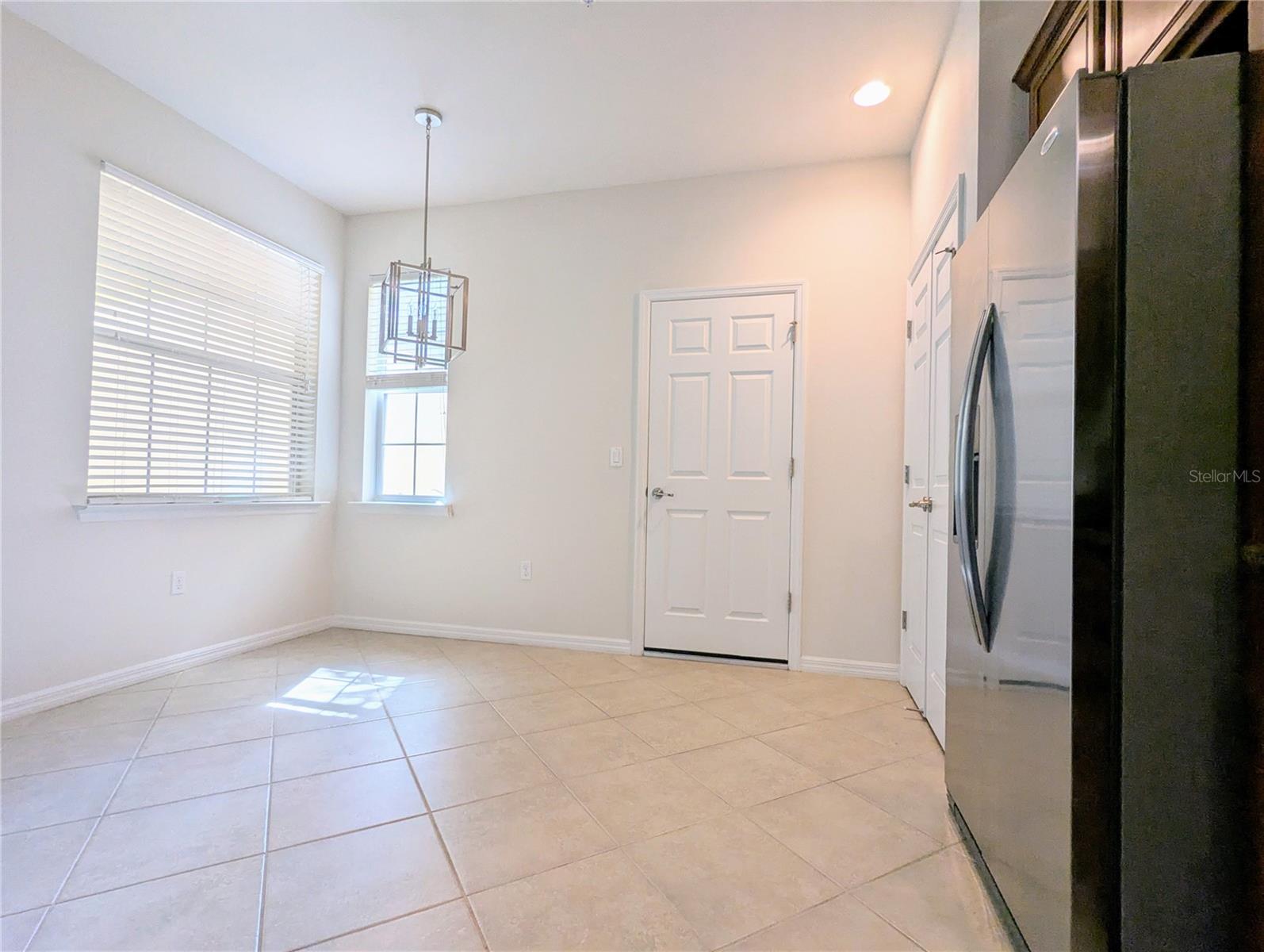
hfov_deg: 94.4
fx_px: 585
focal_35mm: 16
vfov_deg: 78.2
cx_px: 632
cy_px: 476
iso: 75
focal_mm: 2.35
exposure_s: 1/111
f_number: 2.2
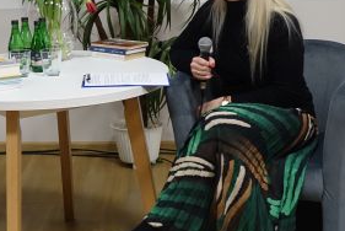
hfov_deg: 18.9
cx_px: 63
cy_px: 49
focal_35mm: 107
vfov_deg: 12.8
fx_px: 1026
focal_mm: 17.11
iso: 640
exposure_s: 1/50
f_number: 2.8
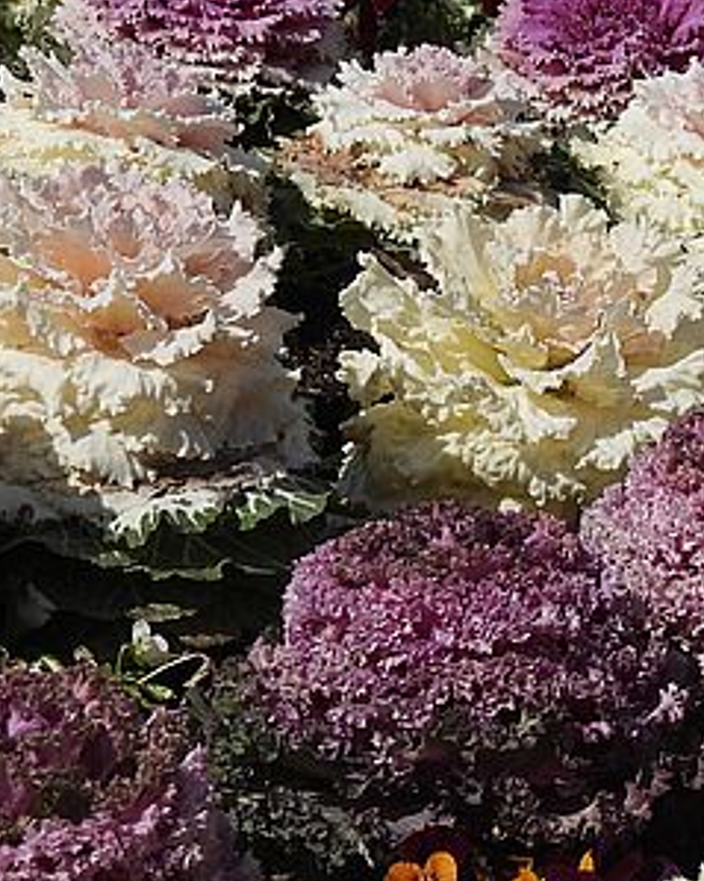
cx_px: 866
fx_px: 12586
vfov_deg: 4.0
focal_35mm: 483
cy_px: 380
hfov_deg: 3.2
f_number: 4.5
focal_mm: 33
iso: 100
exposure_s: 1/2000
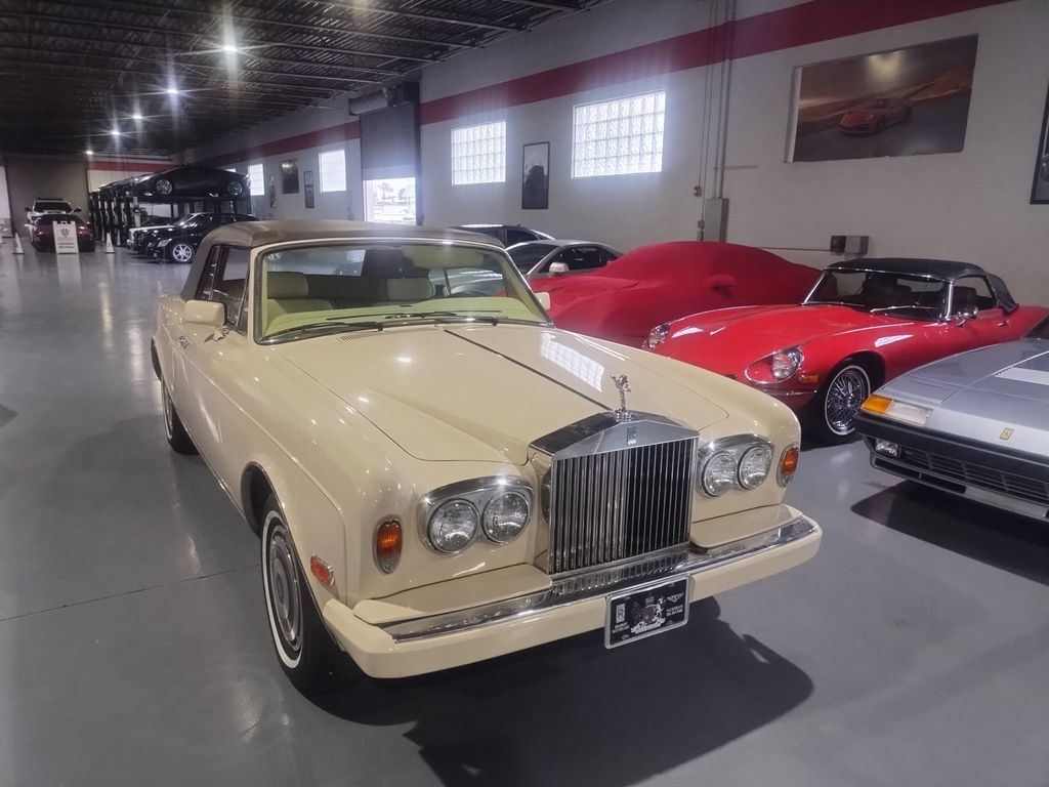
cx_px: 524
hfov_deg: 69.4
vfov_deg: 54.9
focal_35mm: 25
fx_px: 758
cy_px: 394
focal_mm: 4.71
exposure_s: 1/120
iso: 160
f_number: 1.7
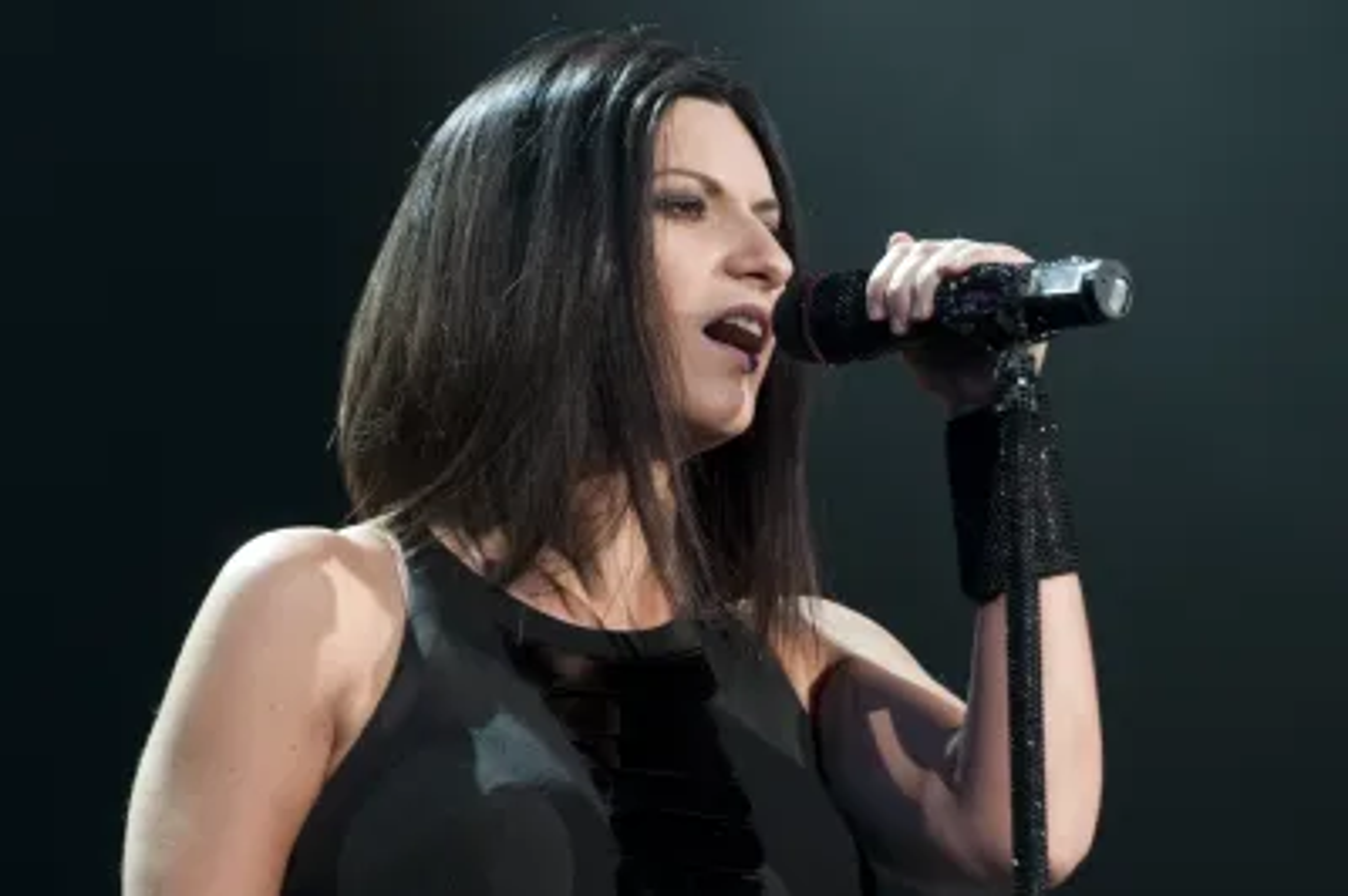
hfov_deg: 7.9
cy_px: 448
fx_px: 9821
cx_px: 674
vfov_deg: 5.2
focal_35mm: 262
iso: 800
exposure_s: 1/80
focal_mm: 175
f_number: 5.6
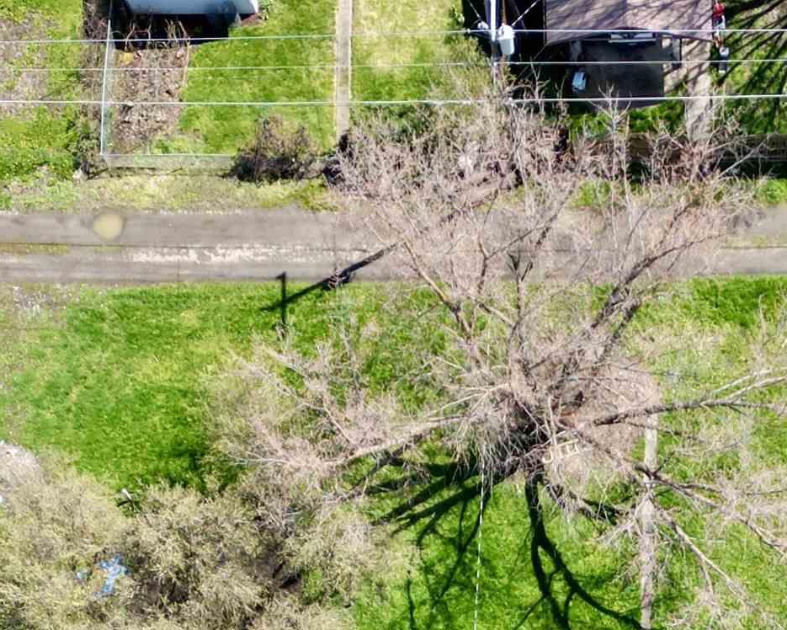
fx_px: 1793
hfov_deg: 24.2
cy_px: 916
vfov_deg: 18.0
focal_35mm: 77
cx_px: 686
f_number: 1.7
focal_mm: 6.72
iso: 200
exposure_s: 1/2000
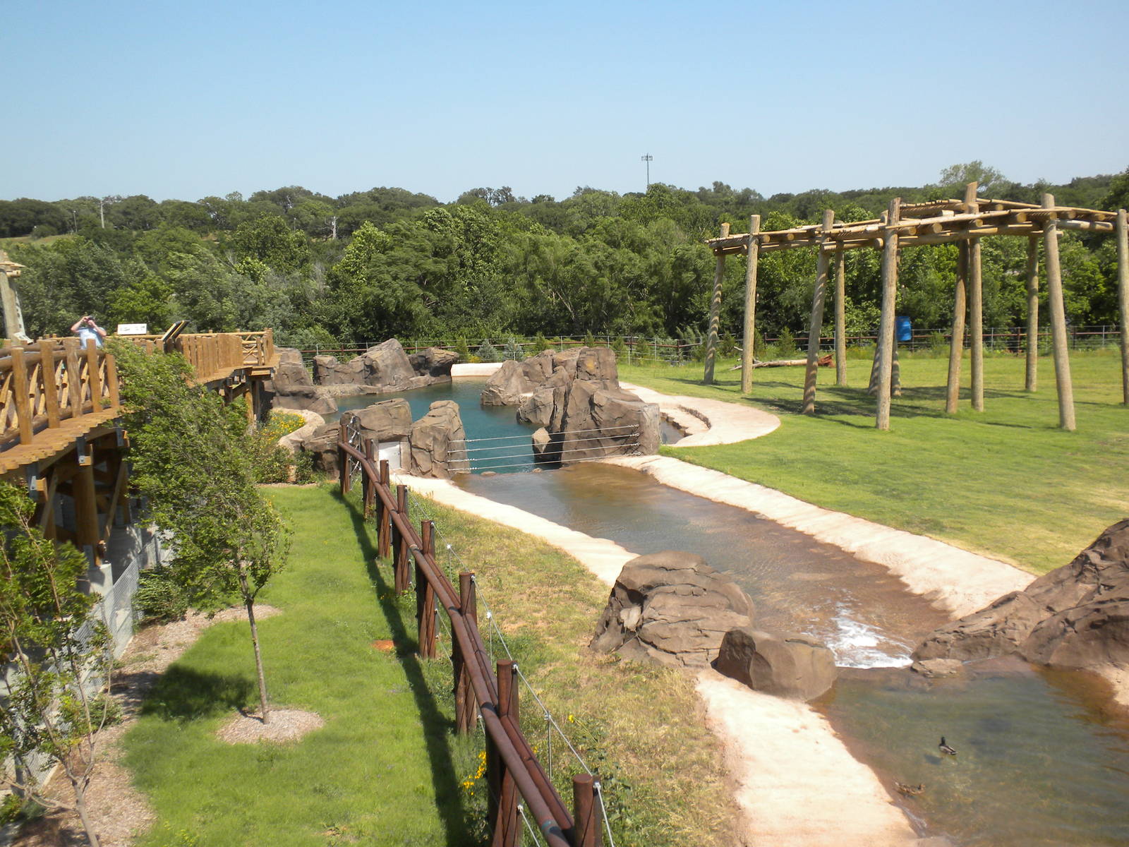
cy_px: 424
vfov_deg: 38.7
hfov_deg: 50.1
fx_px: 1207
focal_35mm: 37
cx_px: 564
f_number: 10
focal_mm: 6.6
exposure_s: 1/90.2
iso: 64
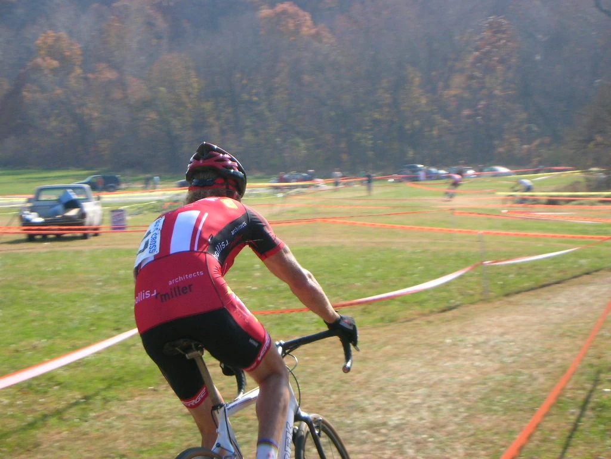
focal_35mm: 105
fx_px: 1853
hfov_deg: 18.7
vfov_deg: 14.1
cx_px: 306
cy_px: 230
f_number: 5.4
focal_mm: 17.4
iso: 50
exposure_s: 1/149
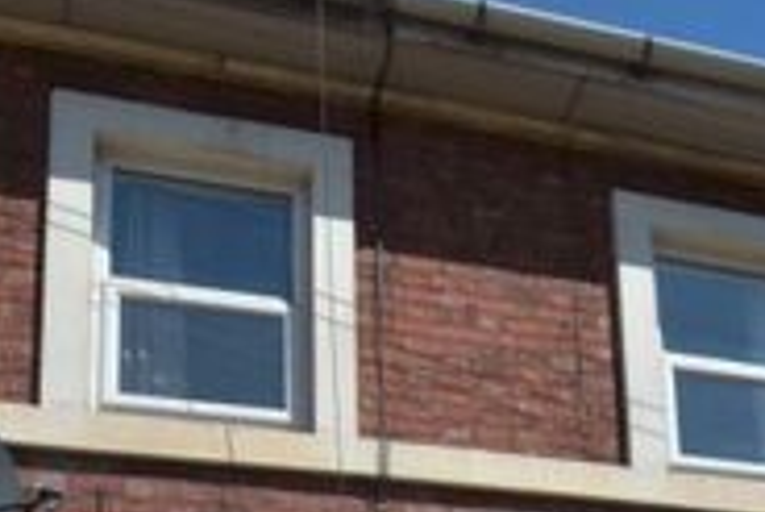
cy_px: 822
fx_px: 1212
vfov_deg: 19.8
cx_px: 578
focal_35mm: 57
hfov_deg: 34.3
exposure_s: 1/350
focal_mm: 10
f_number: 9.5
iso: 250
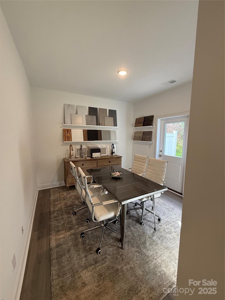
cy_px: 150
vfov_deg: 102.1
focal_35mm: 14
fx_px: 121
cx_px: 112
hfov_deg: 85.7
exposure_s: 1/120
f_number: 2.2
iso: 320
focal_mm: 2.22
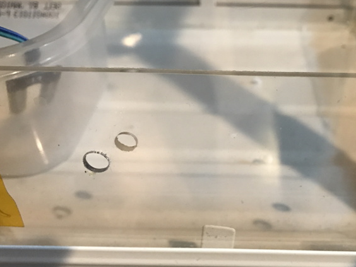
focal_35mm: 40
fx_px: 411
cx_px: 239
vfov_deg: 35.9
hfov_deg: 46.0
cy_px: 146
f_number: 1.8
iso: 100
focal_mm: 3.99
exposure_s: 1/11
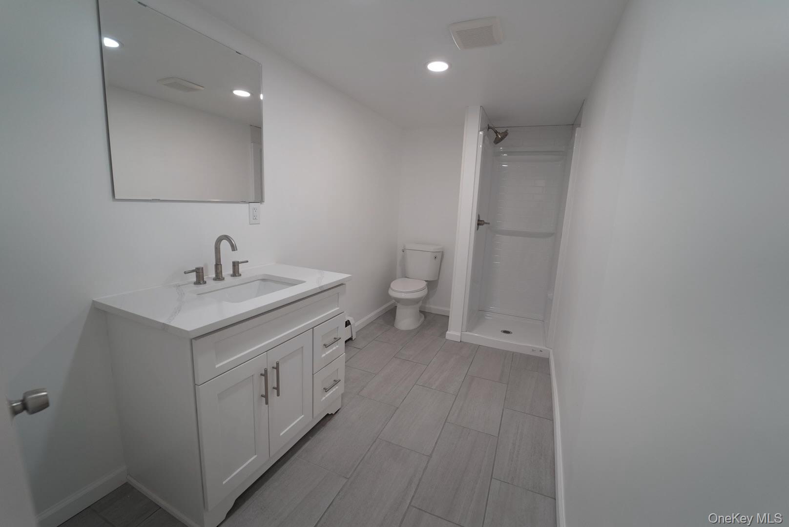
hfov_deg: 104.2
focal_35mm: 14
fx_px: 307
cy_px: 264
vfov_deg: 81.3
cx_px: 394
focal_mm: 14
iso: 640
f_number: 4
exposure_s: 1/160
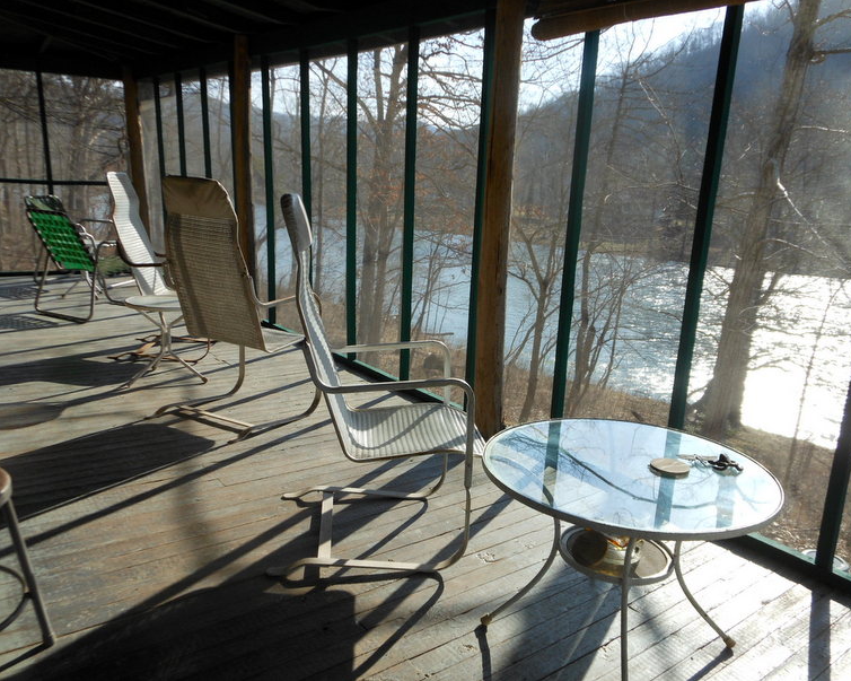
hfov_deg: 66.0
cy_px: 340
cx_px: 450
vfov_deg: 54.9
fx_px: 655
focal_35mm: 26
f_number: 3.2
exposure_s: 1/400
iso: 80
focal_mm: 4.5
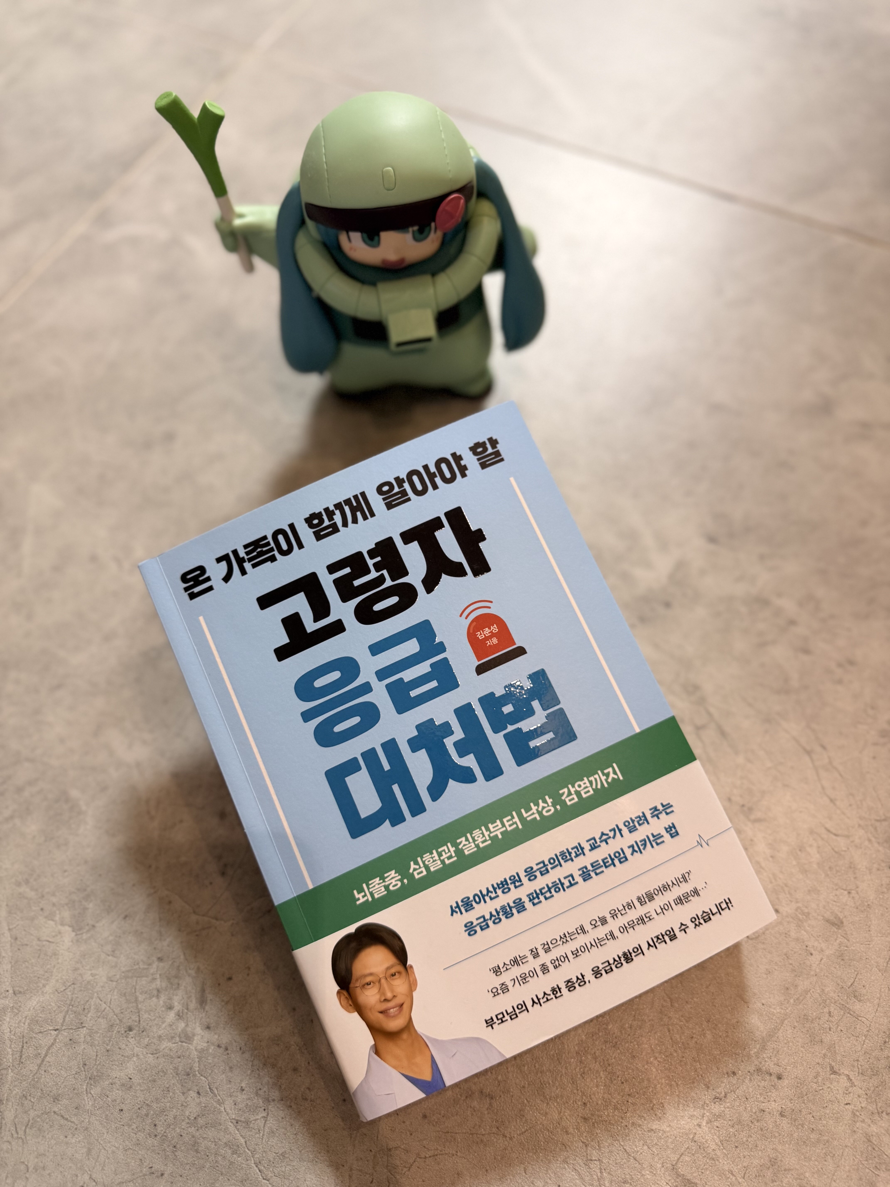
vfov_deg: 71.6
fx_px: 823
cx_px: 445
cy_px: 594
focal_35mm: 24
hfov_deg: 56.8
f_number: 1.78
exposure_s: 1/60
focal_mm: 6.76
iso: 200
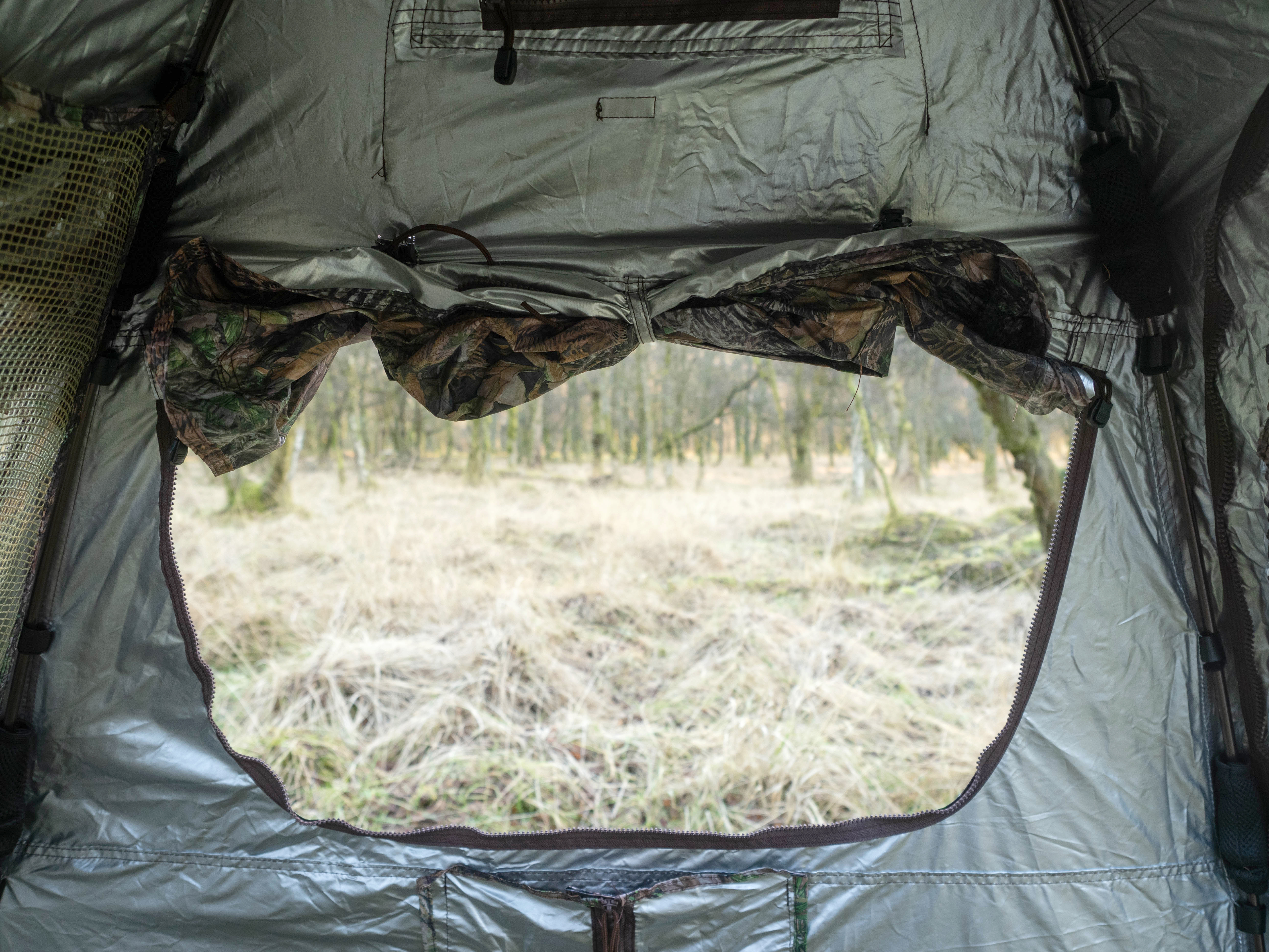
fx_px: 880
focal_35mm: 24
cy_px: 476
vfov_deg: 56.8
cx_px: 634
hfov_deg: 71.6
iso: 400
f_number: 2.8
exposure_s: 1/40
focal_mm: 12
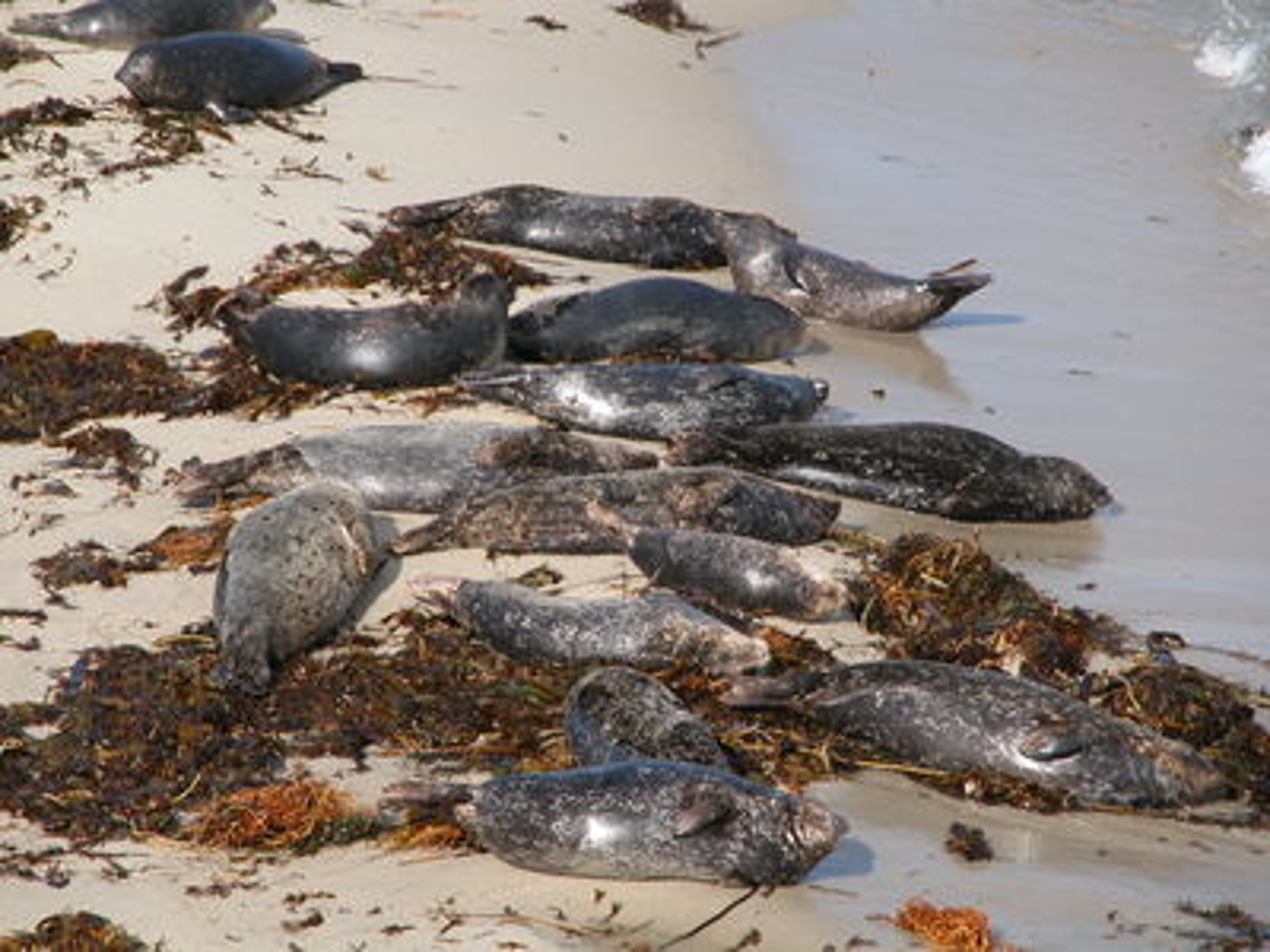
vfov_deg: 5.4
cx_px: 635
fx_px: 10126
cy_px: 476
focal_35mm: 276
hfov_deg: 7.2
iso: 100
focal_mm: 71.2
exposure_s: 1/343
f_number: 5.3
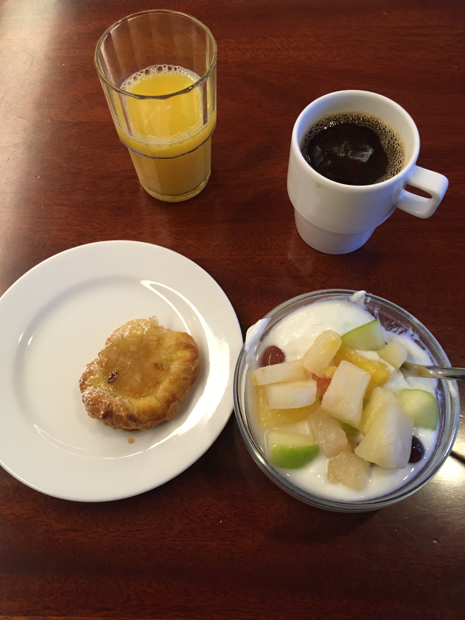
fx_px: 591
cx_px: 232
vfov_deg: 55.3
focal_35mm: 33
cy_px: 295
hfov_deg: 42.9
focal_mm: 4.15
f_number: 2.2
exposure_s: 1/33
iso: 160
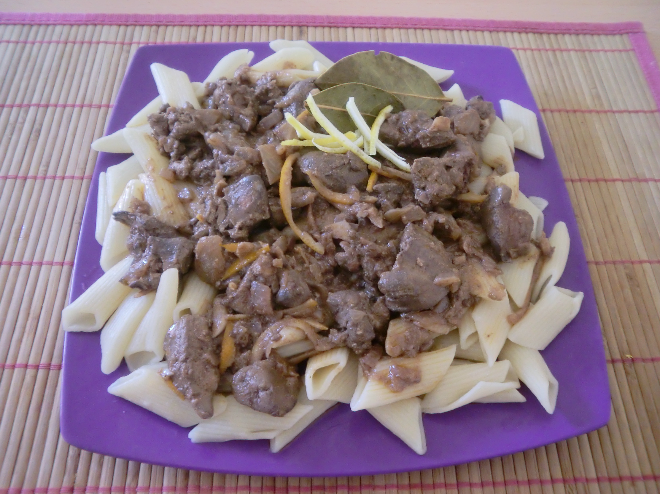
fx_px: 553
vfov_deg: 48.2
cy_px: 239
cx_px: 335
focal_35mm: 29
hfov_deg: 61.7
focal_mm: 4.65
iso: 400
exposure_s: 1/125
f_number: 2.6
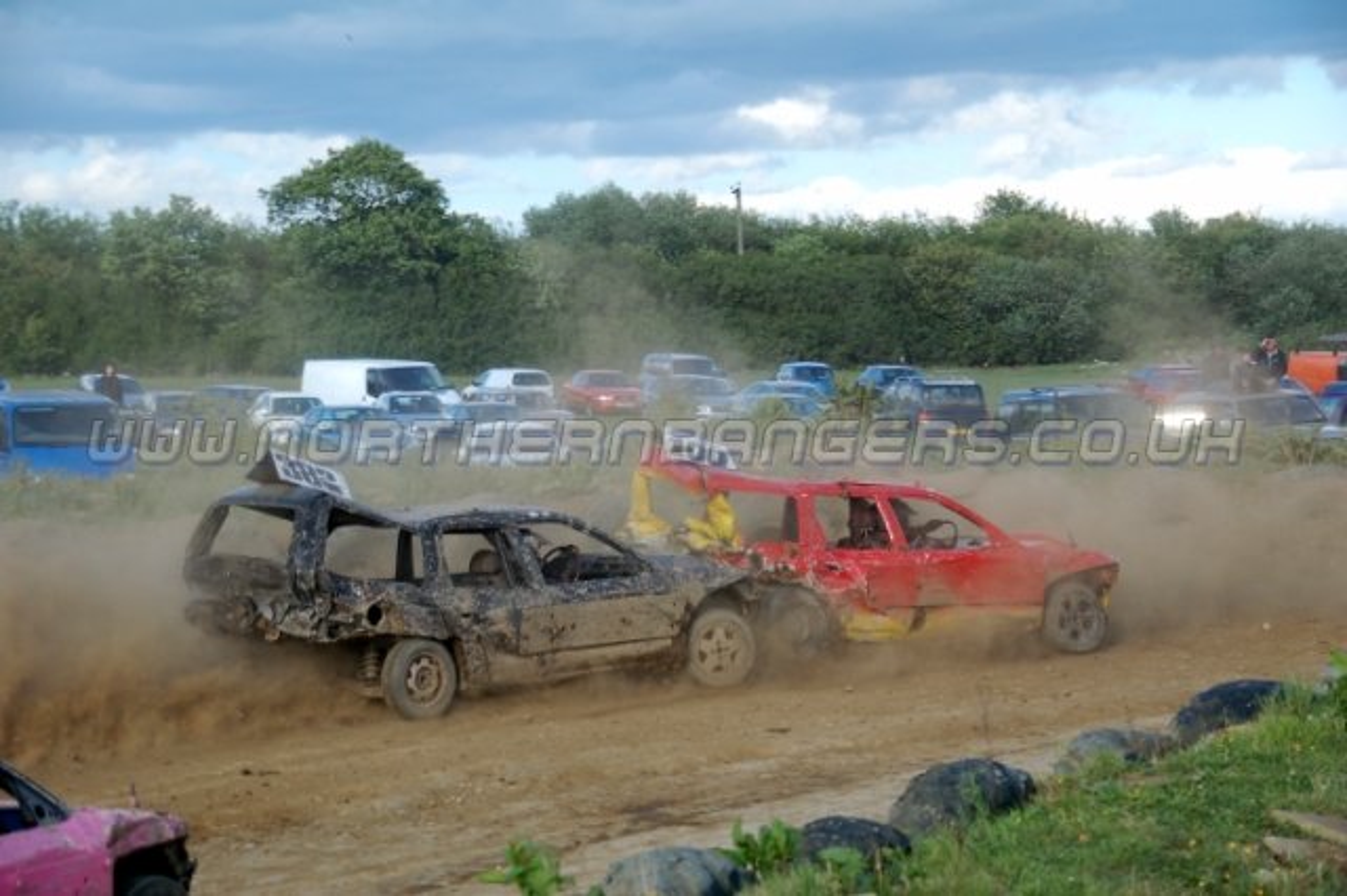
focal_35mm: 82
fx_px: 3085
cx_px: 674
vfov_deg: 16.5
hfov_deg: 24.6
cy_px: 448
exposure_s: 1/640
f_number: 5.3
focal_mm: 55
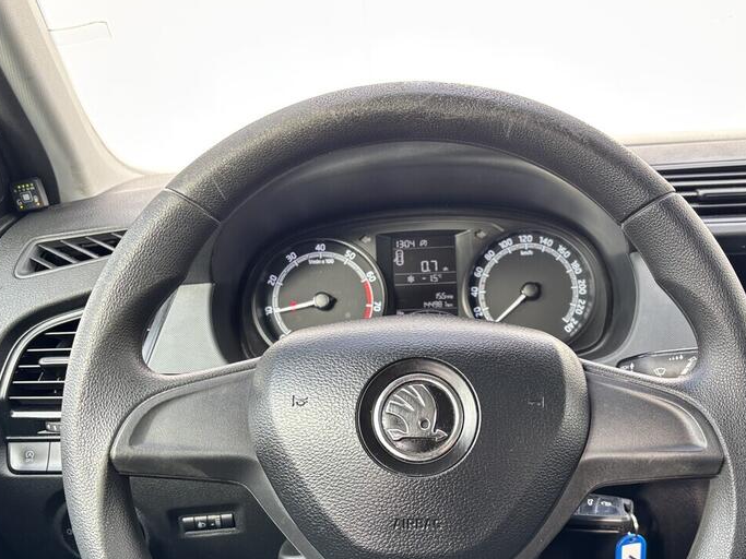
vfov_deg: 36.1
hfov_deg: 47.5
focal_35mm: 39
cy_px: 411
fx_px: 840
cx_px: 457
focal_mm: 5.96
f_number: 1.6
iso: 64
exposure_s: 1/121
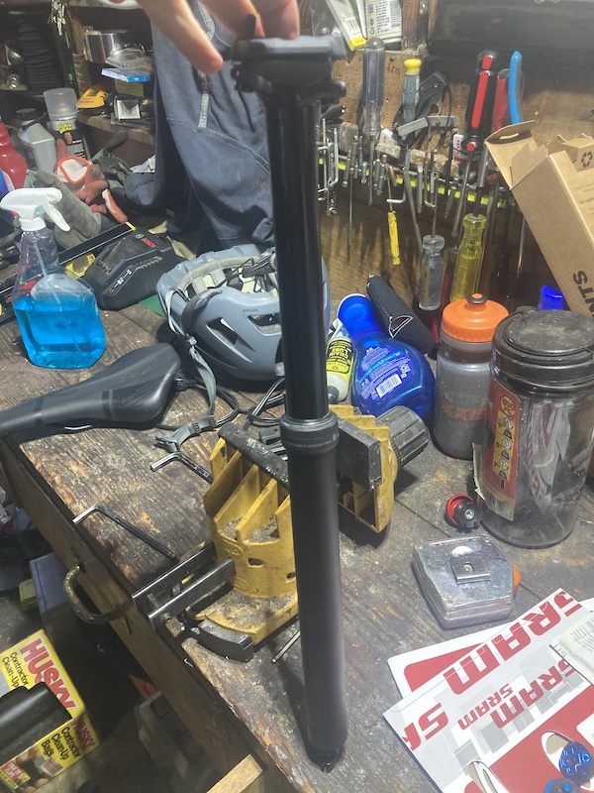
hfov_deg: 49.7
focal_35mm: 28
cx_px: 297
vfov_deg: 63.4
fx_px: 641
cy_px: 396
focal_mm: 3.99
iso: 160
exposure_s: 1/60
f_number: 1.8
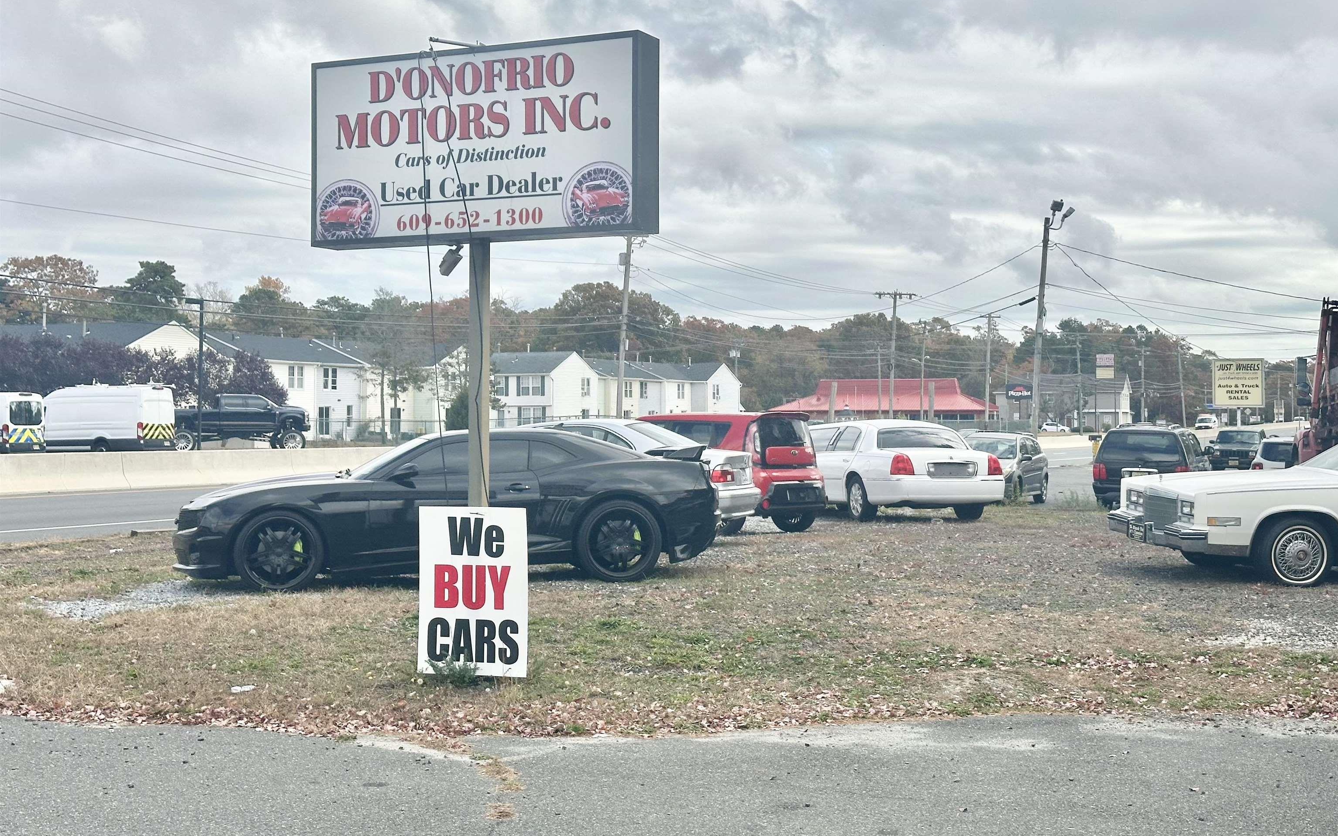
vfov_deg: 25.3
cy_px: 356
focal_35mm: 51
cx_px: 670
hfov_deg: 39.6
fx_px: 1860
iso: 64
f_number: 1.78
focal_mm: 6.86
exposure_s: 1/5000
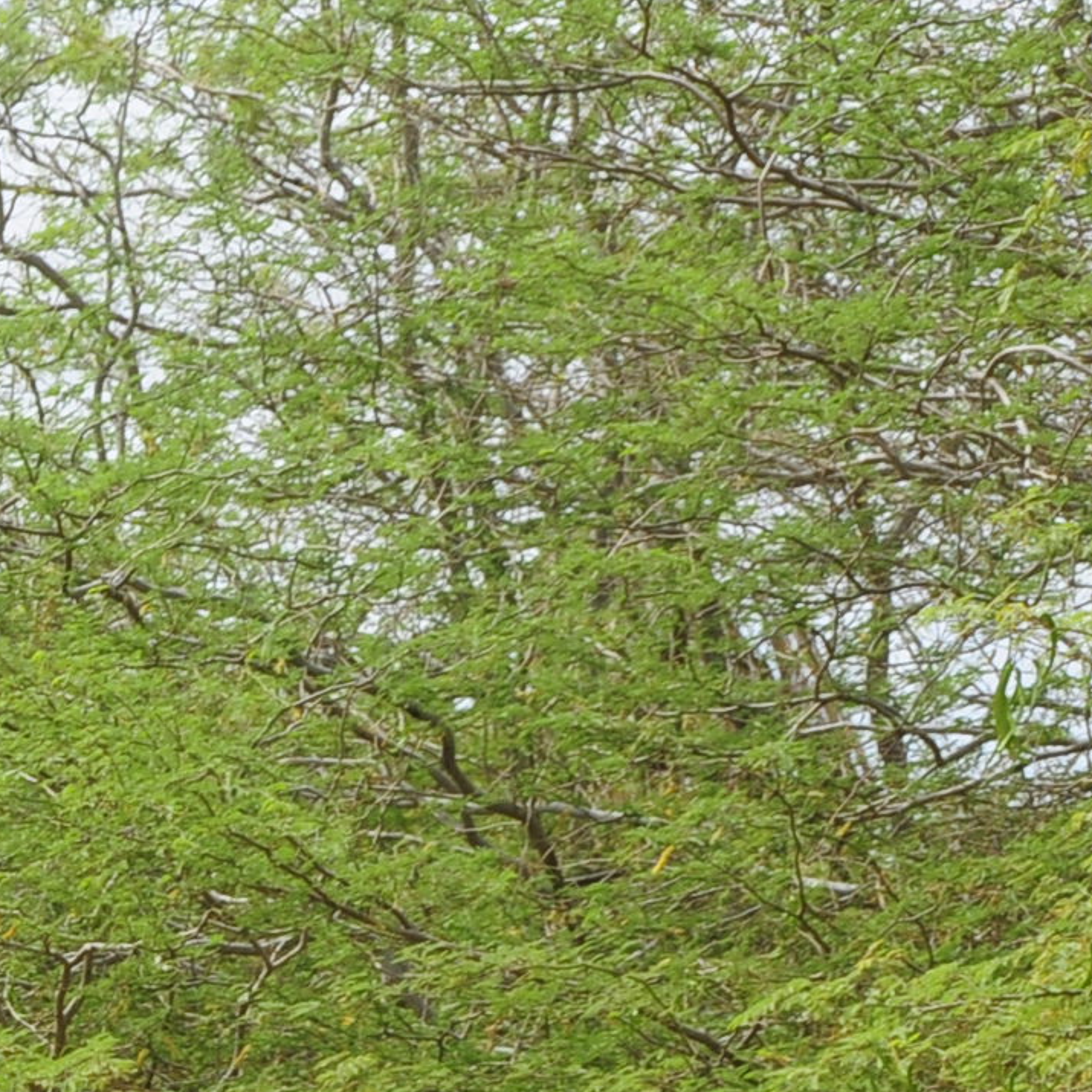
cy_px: 1410
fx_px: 10636
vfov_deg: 5.8
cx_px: -1194
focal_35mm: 298
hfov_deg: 5.7
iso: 200
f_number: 9
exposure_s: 1/320
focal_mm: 52
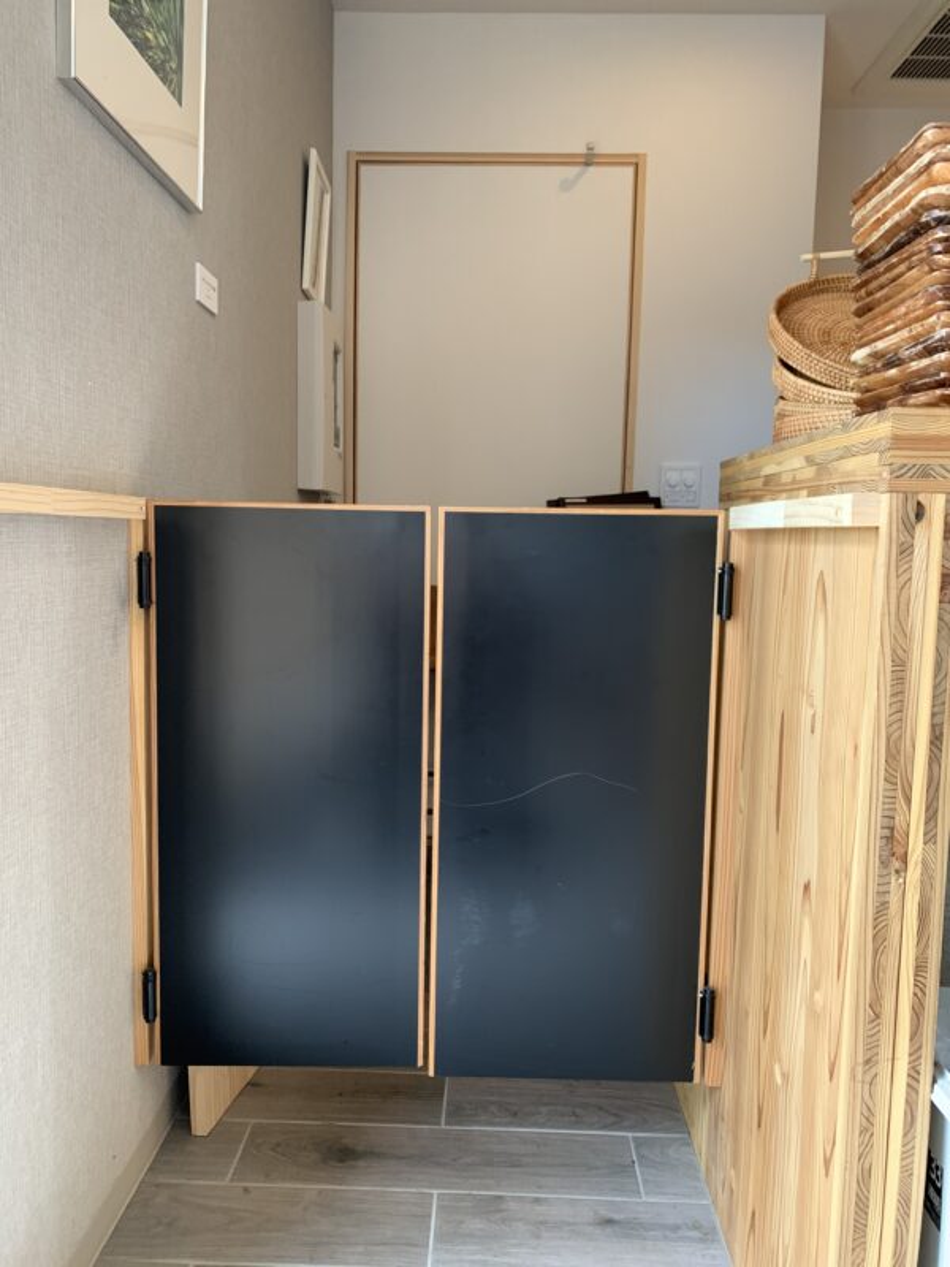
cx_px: 475
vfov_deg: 67.3
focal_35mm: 26
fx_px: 951
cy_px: 634
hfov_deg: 53.1
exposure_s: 1/30
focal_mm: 4.25
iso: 500
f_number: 1.8
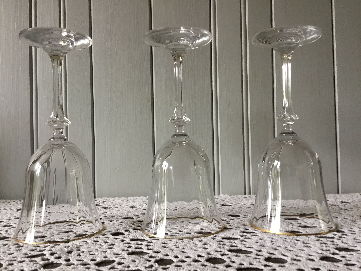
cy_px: 136
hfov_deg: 58.4
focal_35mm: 31
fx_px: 323
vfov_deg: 45.4
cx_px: 180
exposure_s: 1/33
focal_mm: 3.3
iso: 125
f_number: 2.4
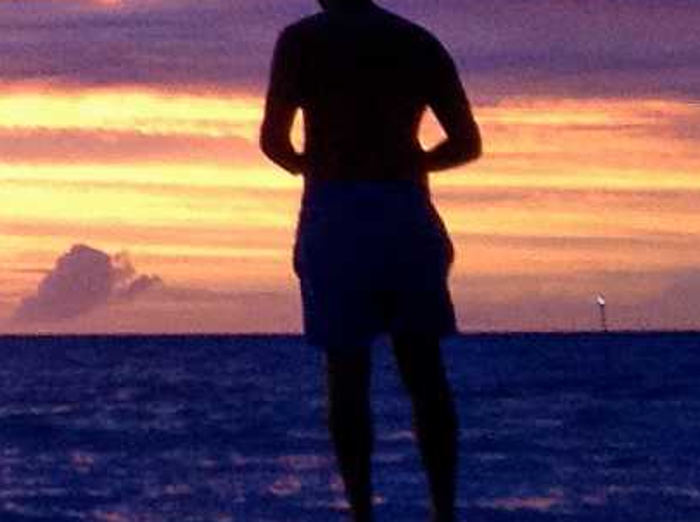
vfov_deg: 8.6
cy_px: -379
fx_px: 3370
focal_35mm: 167
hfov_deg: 10.6
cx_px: -805
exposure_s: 1/25
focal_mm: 3.3
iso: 80
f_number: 2.4
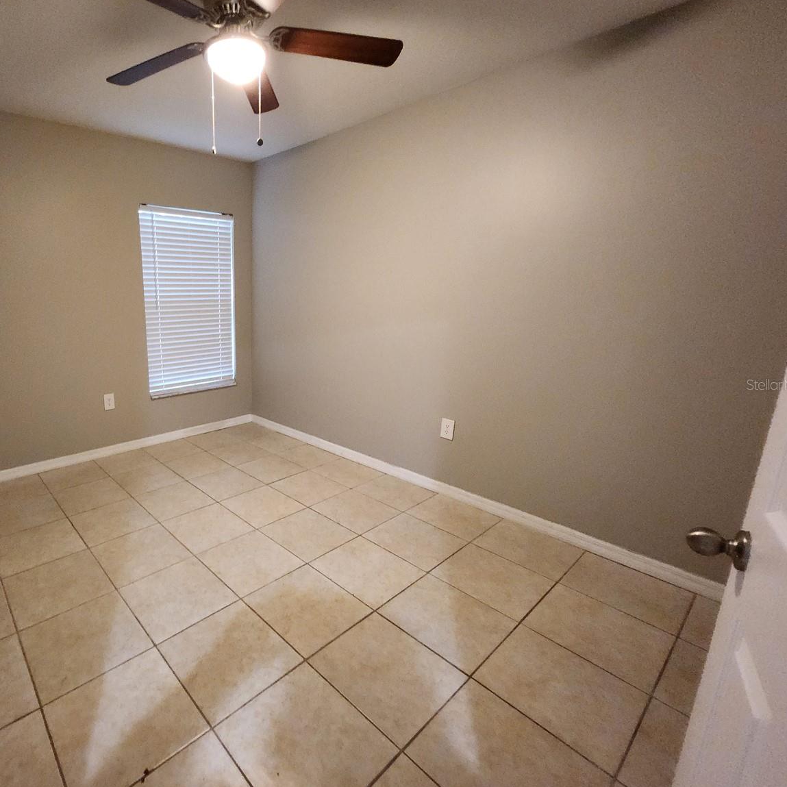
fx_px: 412
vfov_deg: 87.4
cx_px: 263
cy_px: 384
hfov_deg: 84.4
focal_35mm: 16
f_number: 2.2
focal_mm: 1.74
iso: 640
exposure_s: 1/30
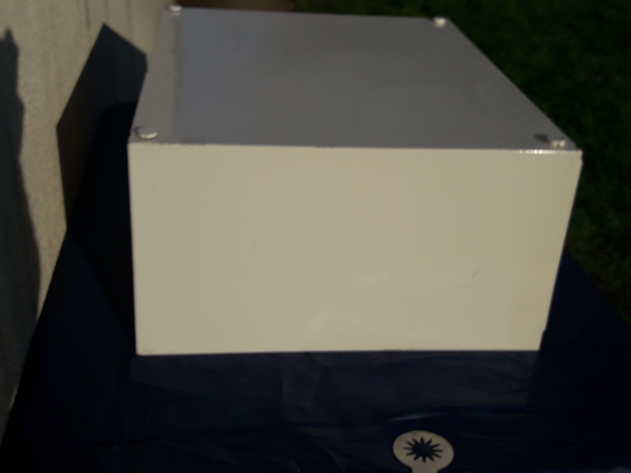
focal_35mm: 28
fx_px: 510
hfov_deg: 63.4
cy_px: 236
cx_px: 316
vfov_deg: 49.7
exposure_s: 1/5556
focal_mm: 3.7
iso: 40
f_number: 1.9
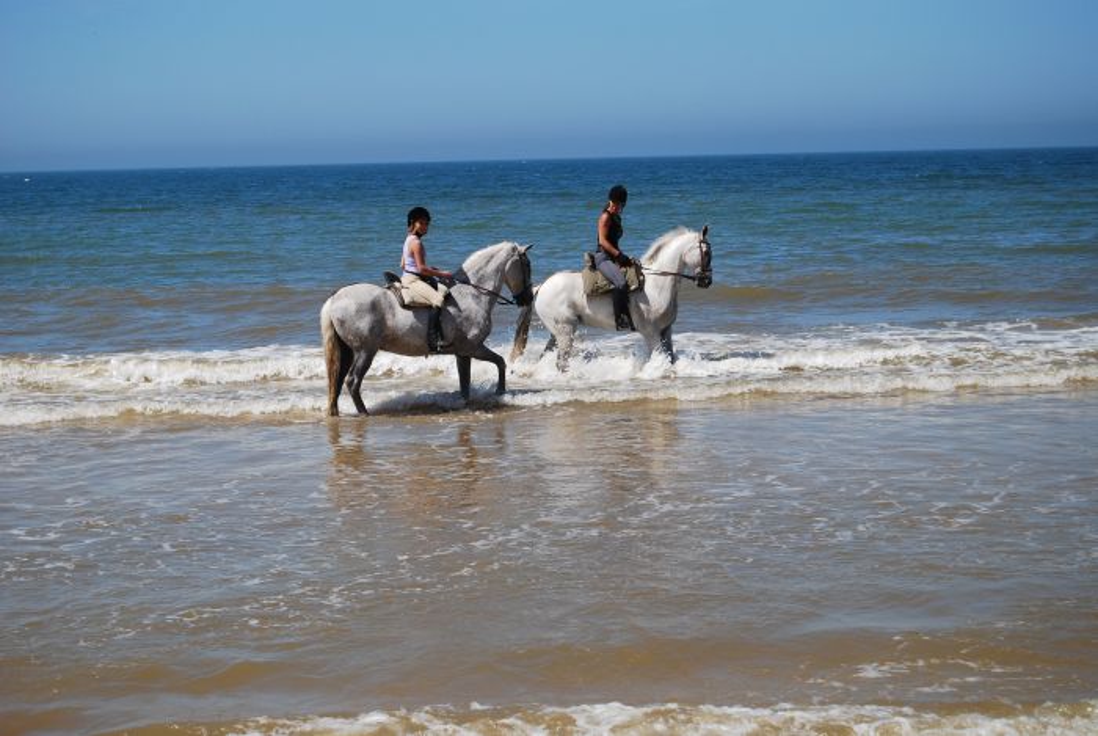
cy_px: 368
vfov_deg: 16.6
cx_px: 549
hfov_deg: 24.6
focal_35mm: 82
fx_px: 2520
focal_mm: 55
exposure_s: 1/1000
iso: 180
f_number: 5.6
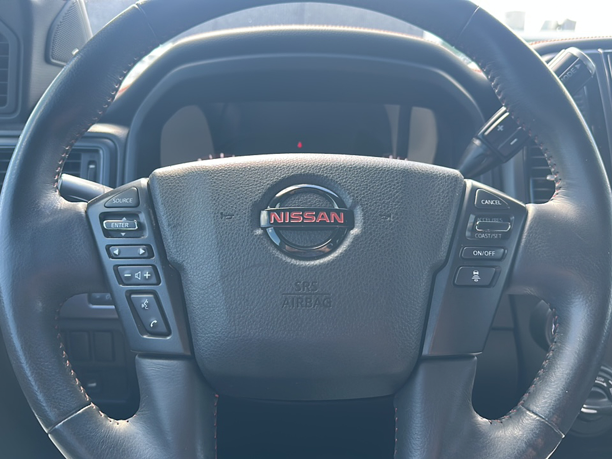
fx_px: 442
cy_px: 230
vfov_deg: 54.9
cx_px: 306
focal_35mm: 25
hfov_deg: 69.4
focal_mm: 6.86
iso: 100
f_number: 1.78
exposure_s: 1/146
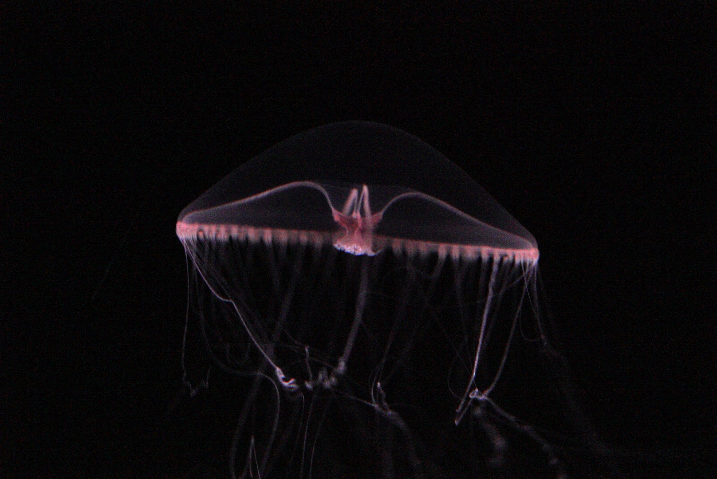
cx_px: 358
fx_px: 2691
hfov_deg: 15.2
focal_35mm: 135
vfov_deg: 10.2
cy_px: 240
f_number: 3.5
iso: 8000
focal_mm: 90
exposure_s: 1/161
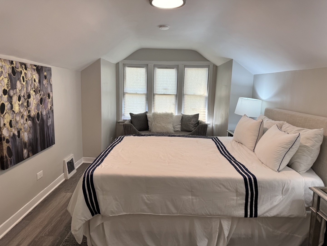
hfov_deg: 71.6
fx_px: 227
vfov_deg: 56.8
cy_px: 123
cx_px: 164
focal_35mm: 24
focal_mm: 6.76
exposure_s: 1/120
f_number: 1.78
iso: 64
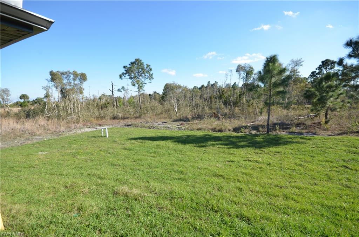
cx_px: 180
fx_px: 149
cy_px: 118
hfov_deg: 100.5
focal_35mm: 15
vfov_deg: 77.0
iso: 200
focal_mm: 10
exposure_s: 1/250
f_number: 8
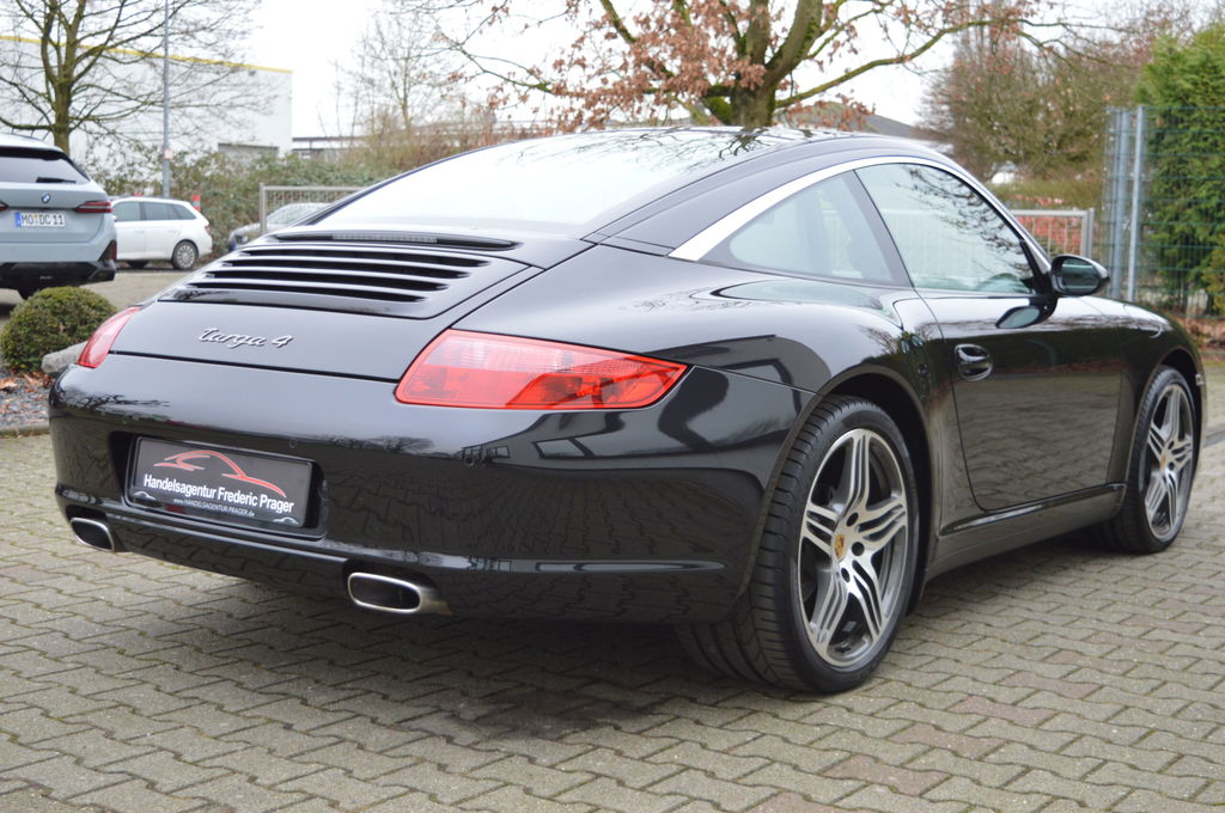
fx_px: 1631
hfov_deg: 41.2
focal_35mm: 48
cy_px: 406
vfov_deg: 28.0
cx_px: 612
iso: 400
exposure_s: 1/80
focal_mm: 32
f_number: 4.5
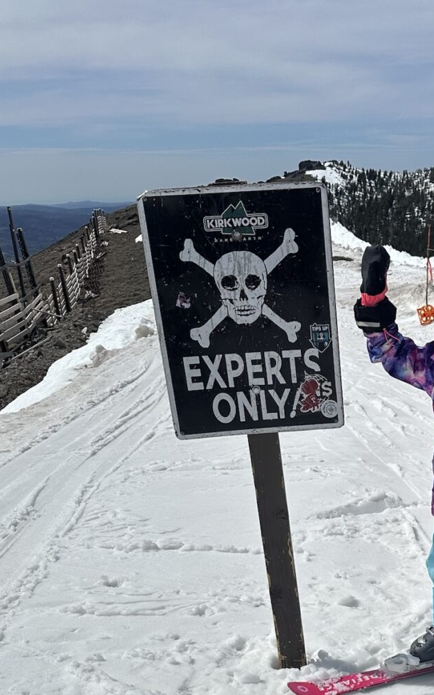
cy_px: 341
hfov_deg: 47.6
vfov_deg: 70.4
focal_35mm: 26
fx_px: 492
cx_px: 208
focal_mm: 6.86
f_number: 1.78
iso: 80
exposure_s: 1/18519
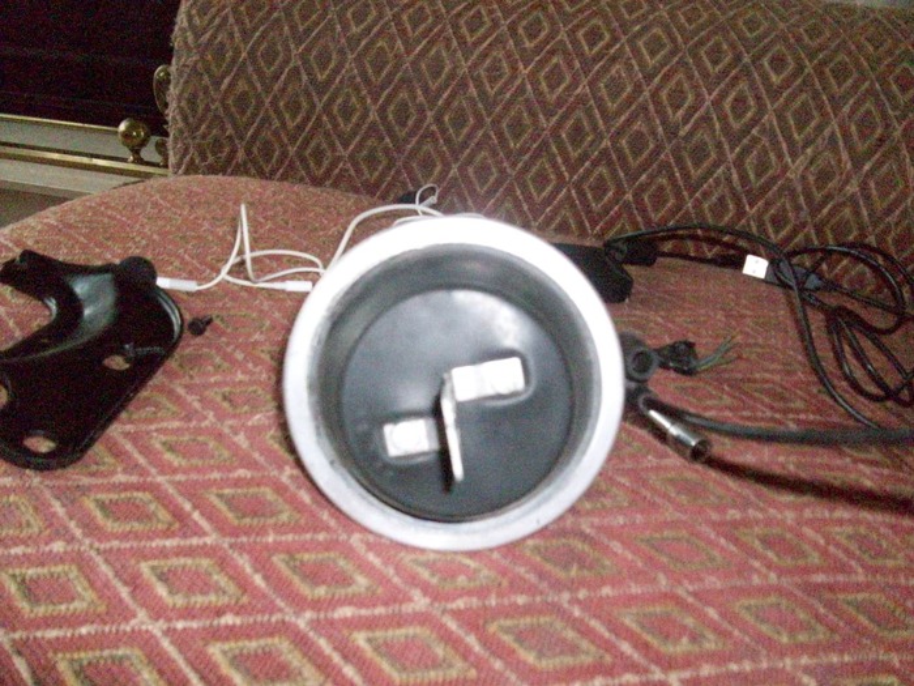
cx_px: 457
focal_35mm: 34
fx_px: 898
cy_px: 343
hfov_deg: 54.0
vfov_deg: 41.8
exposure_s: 1/128
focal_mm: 5.7
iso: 800
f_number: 2.8
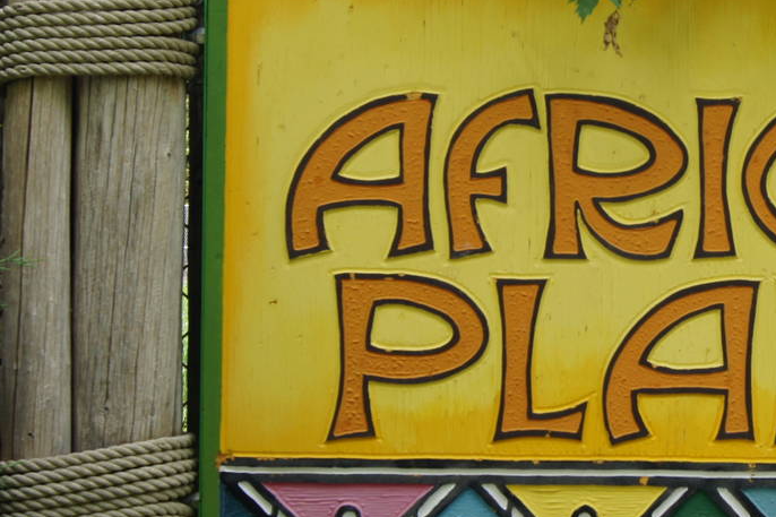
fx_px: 1961
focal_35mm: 91
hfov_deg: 21.7
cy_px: 238
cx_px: 742
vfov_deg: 15.0
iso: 200
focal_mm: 26
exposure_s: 1/80
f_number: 10
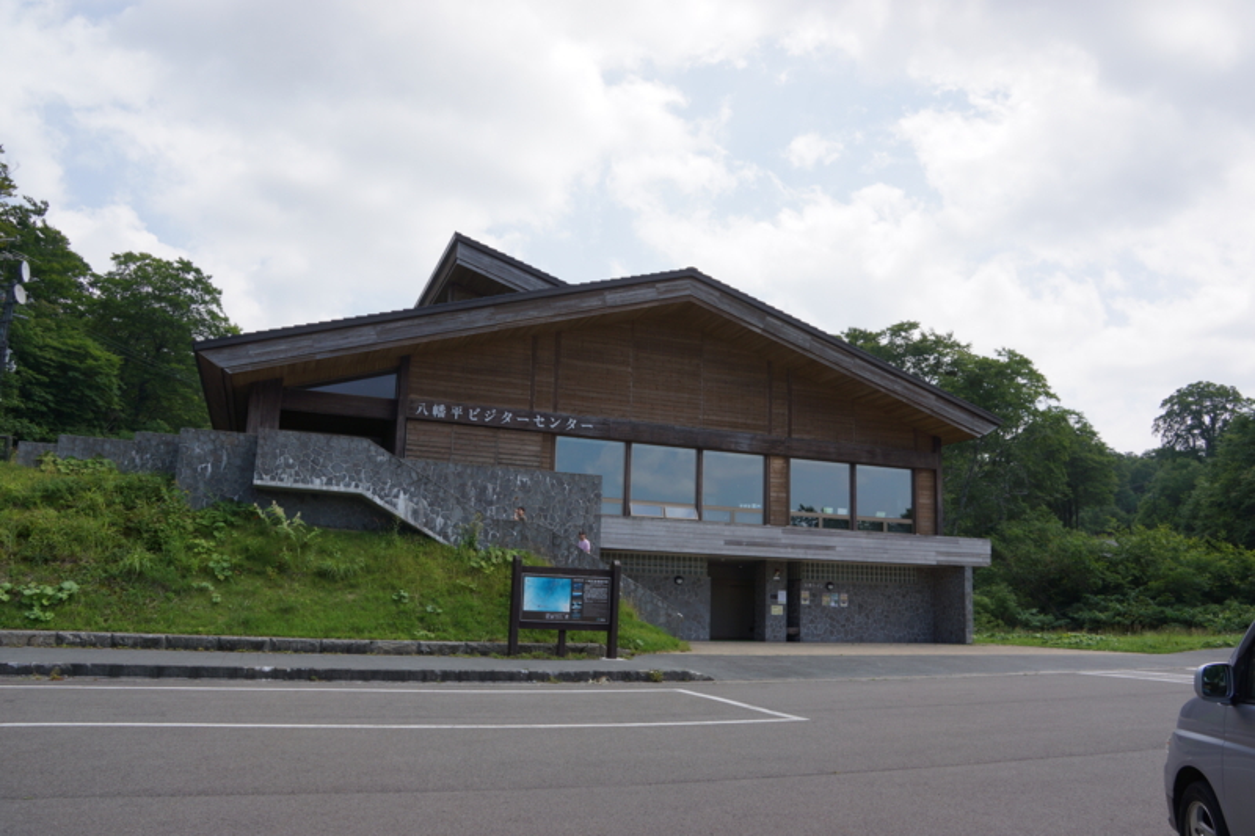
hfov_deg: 67.4
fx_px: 941
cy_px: 418
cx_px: 628
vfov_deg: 47.9
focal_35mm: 27
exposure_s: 1/250
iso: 100
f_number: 8
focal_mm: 18
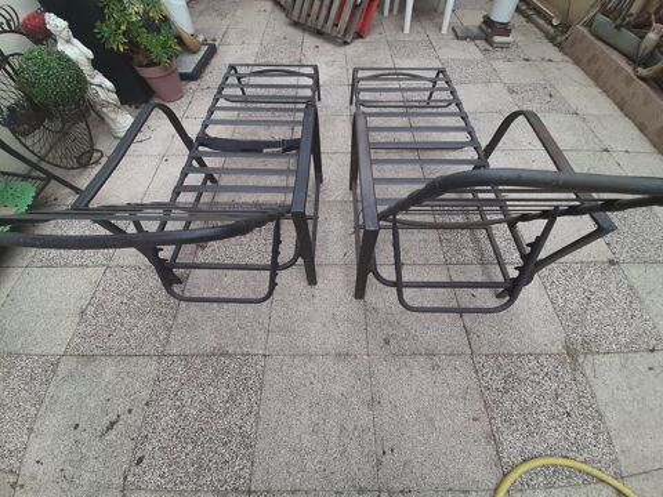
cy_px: 248
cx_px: 332
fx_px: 249
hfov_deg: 106.2
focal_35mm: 13
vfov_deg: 89.9
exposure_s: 1/50
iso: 50
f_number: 2.2
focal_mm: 1.42
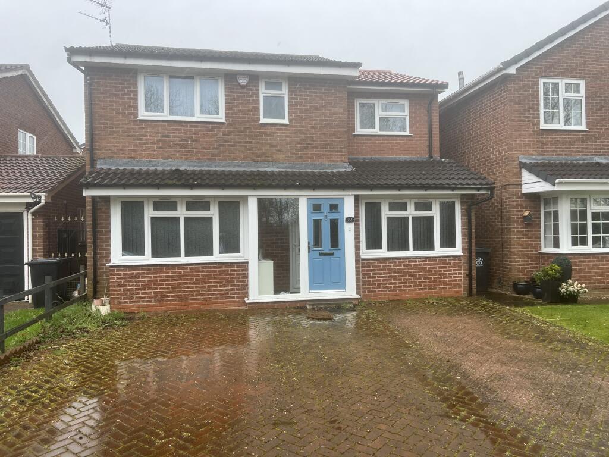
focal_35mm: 26
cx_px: 304
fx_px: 457
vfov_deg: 53.1
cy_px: 228
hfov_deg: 67.3
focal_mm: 5.7
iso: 40
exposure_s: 1/209
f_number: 1.5
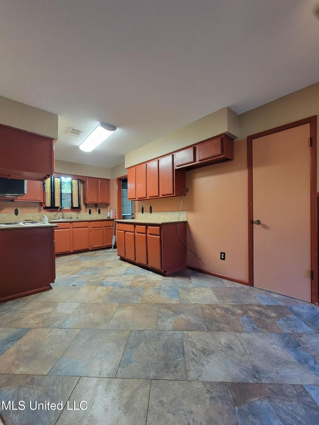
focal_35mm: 13
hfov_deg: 89.9
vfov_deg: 106.2
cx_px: 160
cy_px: 212
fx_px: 160
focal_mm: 2.2
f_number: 2.2
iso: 320
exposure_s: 1/40
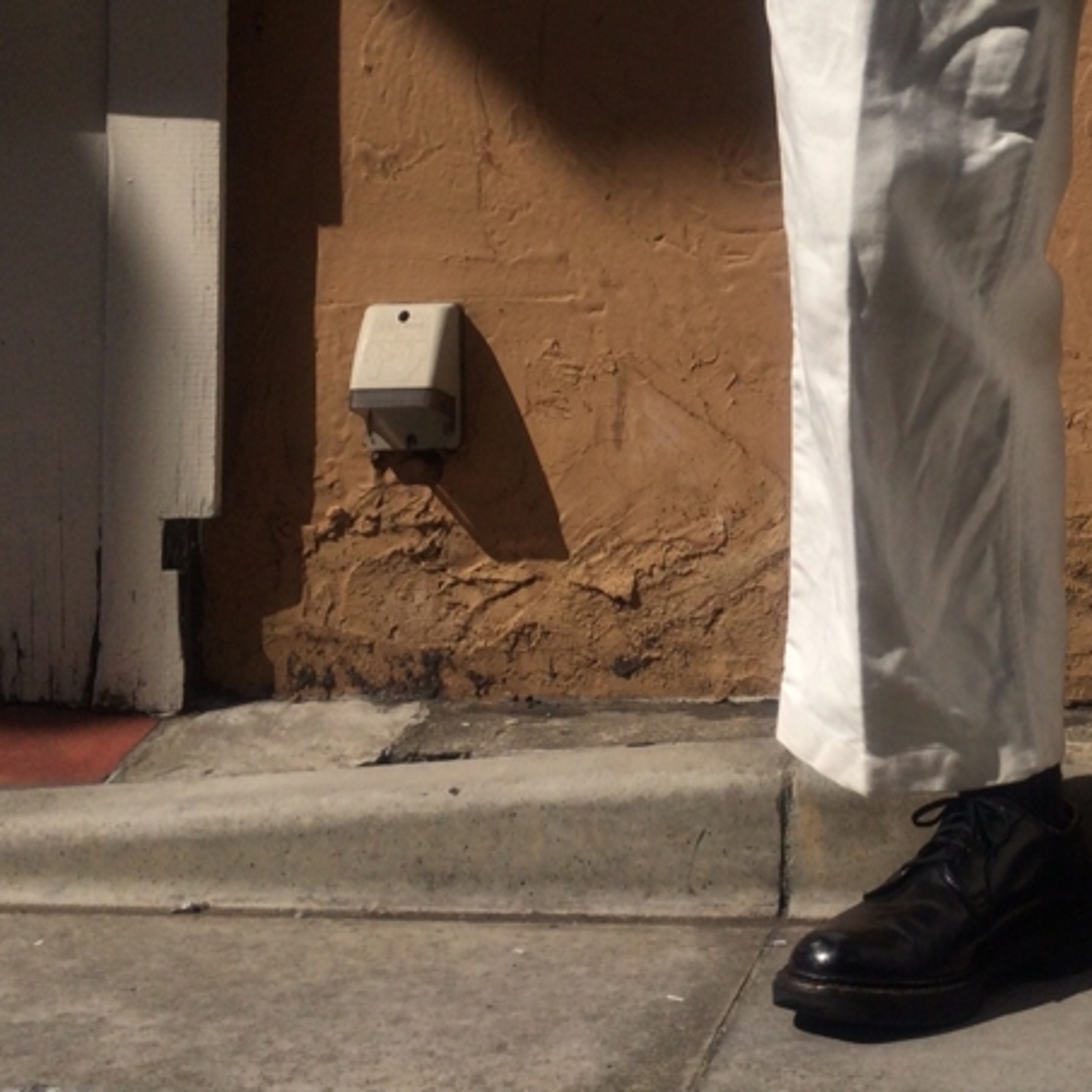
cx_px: 1015
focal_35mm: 58
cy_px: 171
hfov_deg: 28.3
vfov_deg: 28.7
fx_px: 2070
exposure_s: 1/5882
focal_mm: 4.15
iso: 40
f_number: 2.2
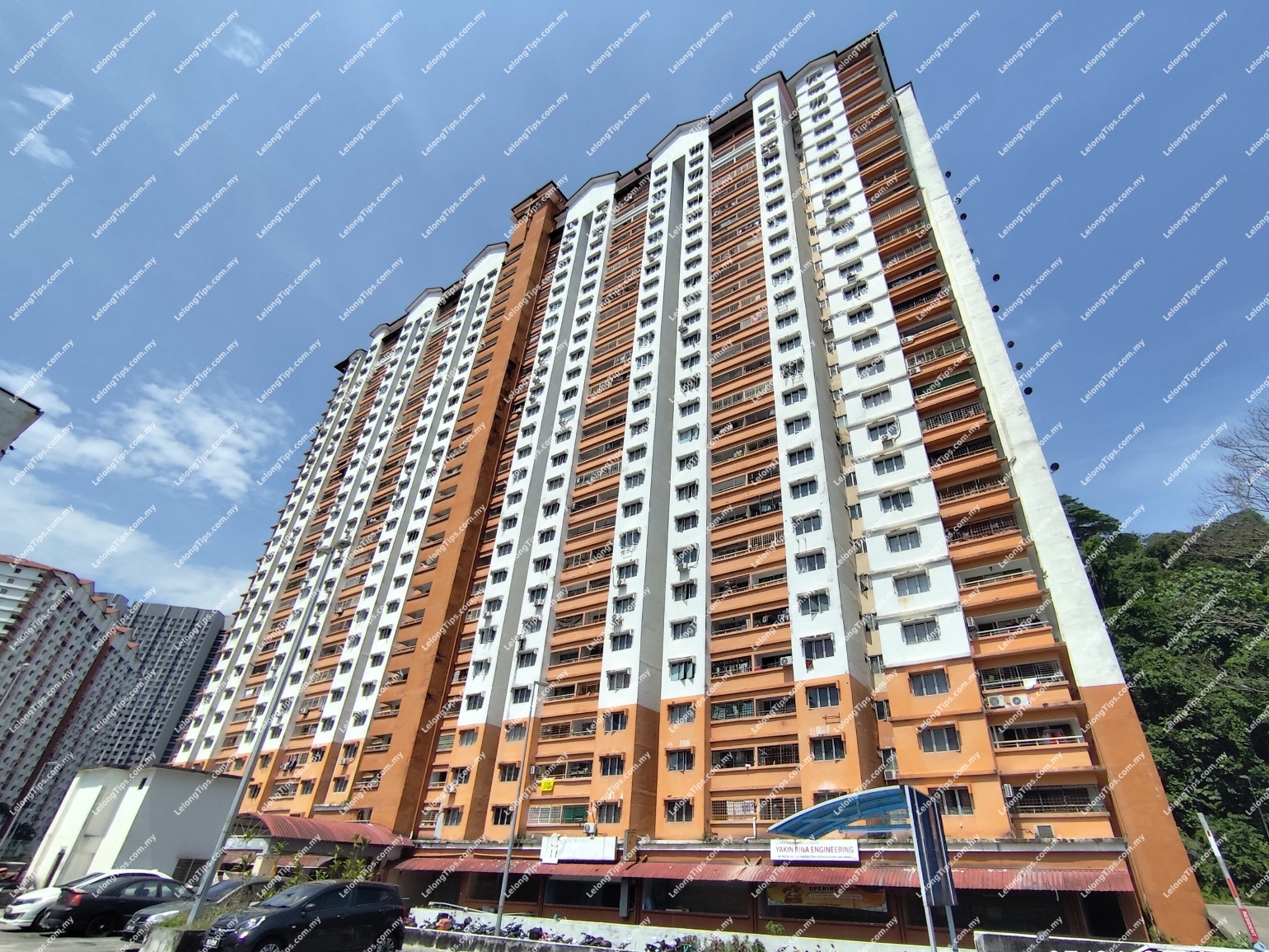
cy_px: 476
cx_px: 634
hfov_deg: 94.5
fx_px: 587
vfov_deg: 78.1
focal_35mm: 16
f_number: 2.2
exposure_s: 1/2087
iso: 50
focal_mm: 1.65
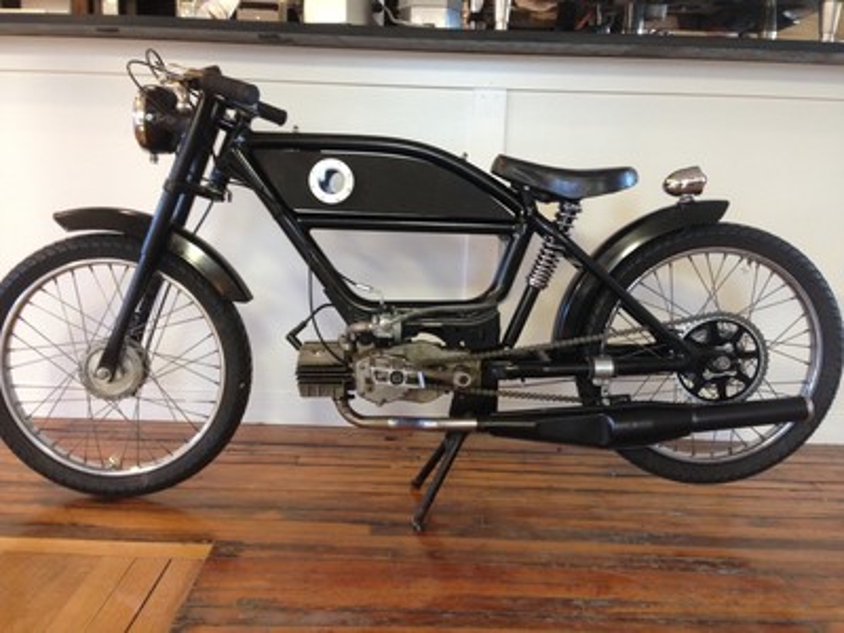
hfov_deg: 55.4
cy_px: 316
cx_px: 422
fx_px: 805
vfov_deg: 42.9
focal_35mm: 33
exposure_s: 1/20
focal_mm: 4.12
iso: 125
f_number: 2.4
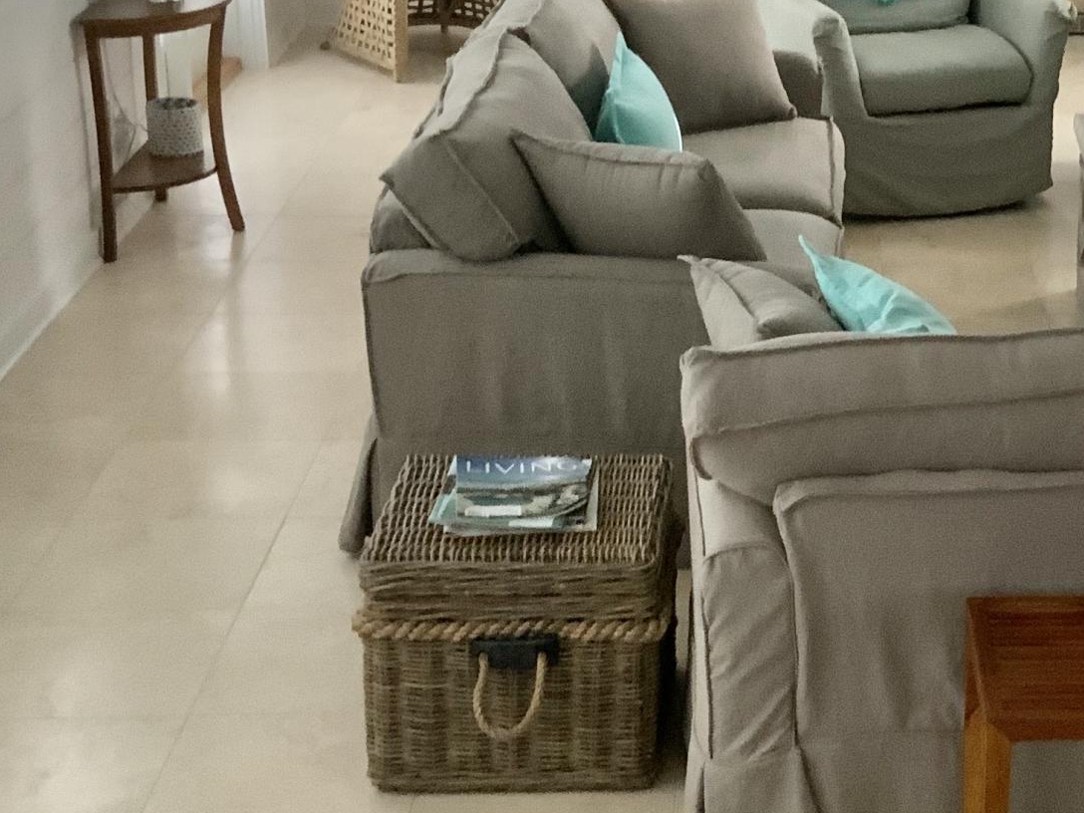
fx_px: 2505
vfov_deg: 18.4
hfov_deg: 23.3
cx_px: 1114
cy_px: 267
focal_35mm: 80
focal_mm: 3
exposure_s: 1/40
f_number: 1.8
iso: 200
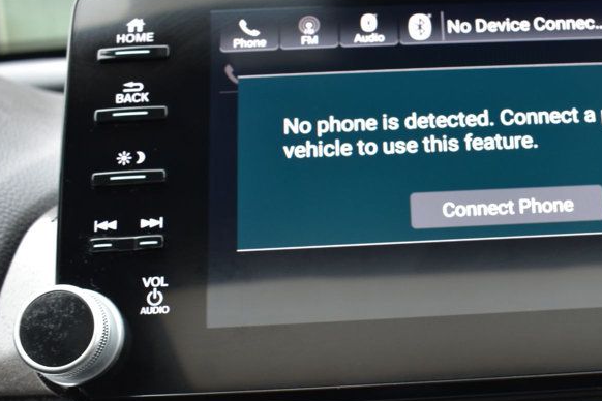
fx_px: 970
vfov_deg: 23.3
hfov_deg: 33.2
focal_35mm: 58
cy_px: 263
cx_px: 508
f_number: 6.3
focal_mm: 22
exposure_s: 1/20
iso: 400
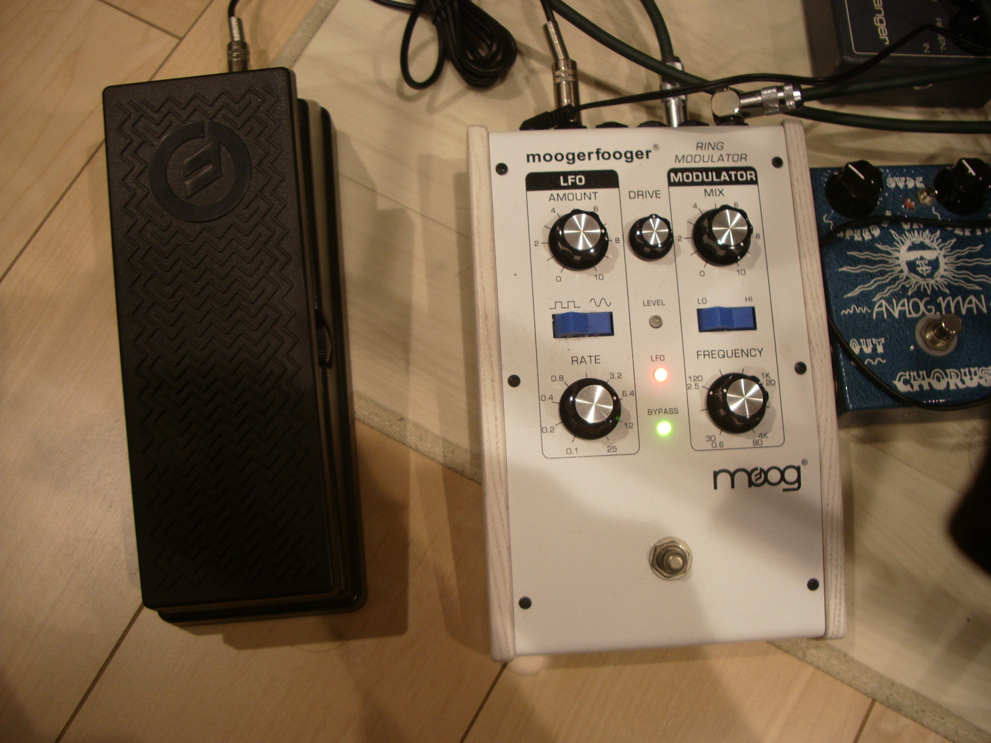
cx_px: 496
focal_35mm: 35
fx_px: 1002
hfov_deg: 52.6
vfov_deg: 40.7
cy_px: 372
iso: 100
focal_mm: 5.8
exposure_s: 1/13
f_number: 2.6
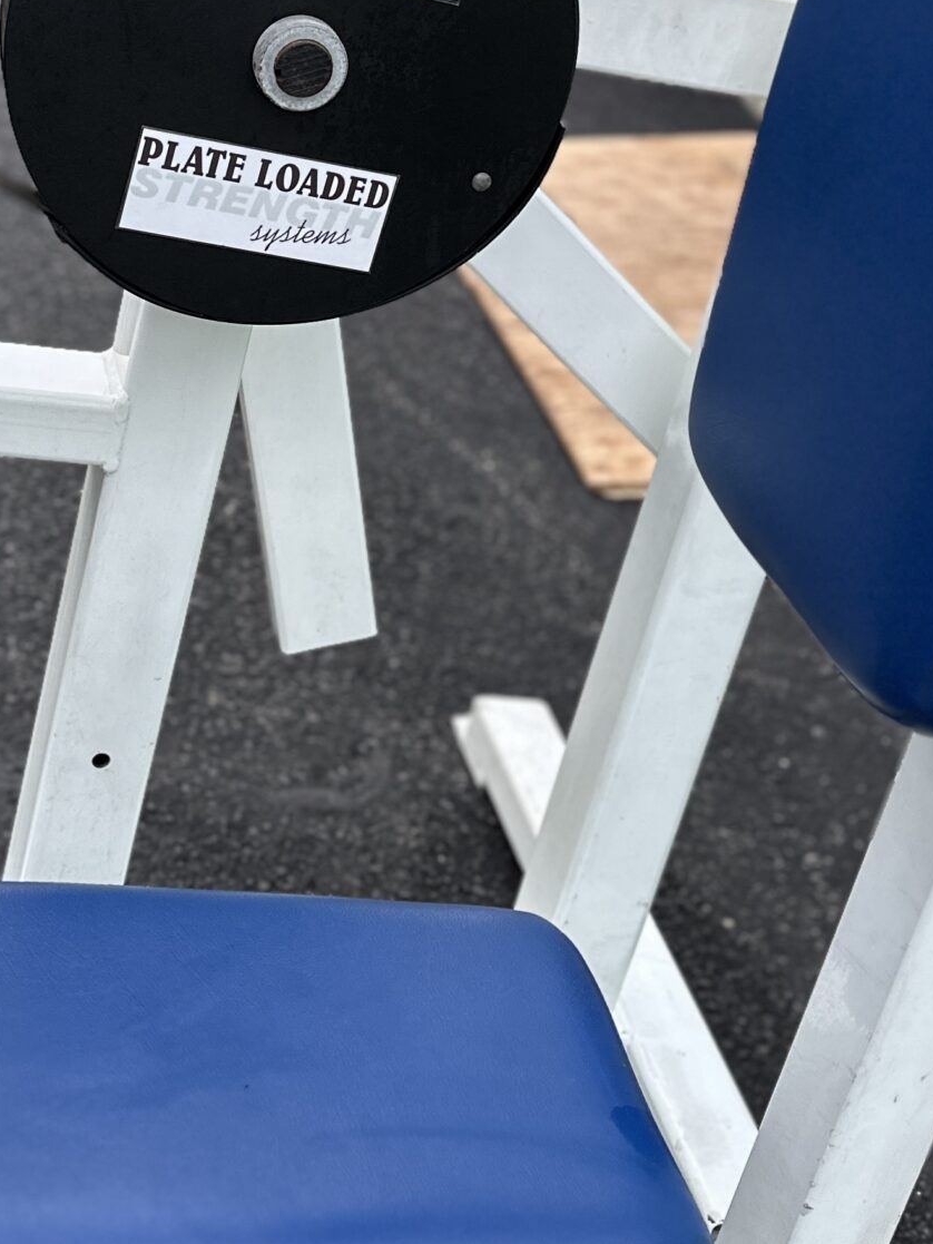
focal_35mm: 55
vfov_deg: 33.8
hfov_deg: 26.3
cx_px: 262
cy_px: 239
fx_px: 1976
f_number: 1.78
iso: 160
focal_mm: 6.86
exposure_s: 1/120
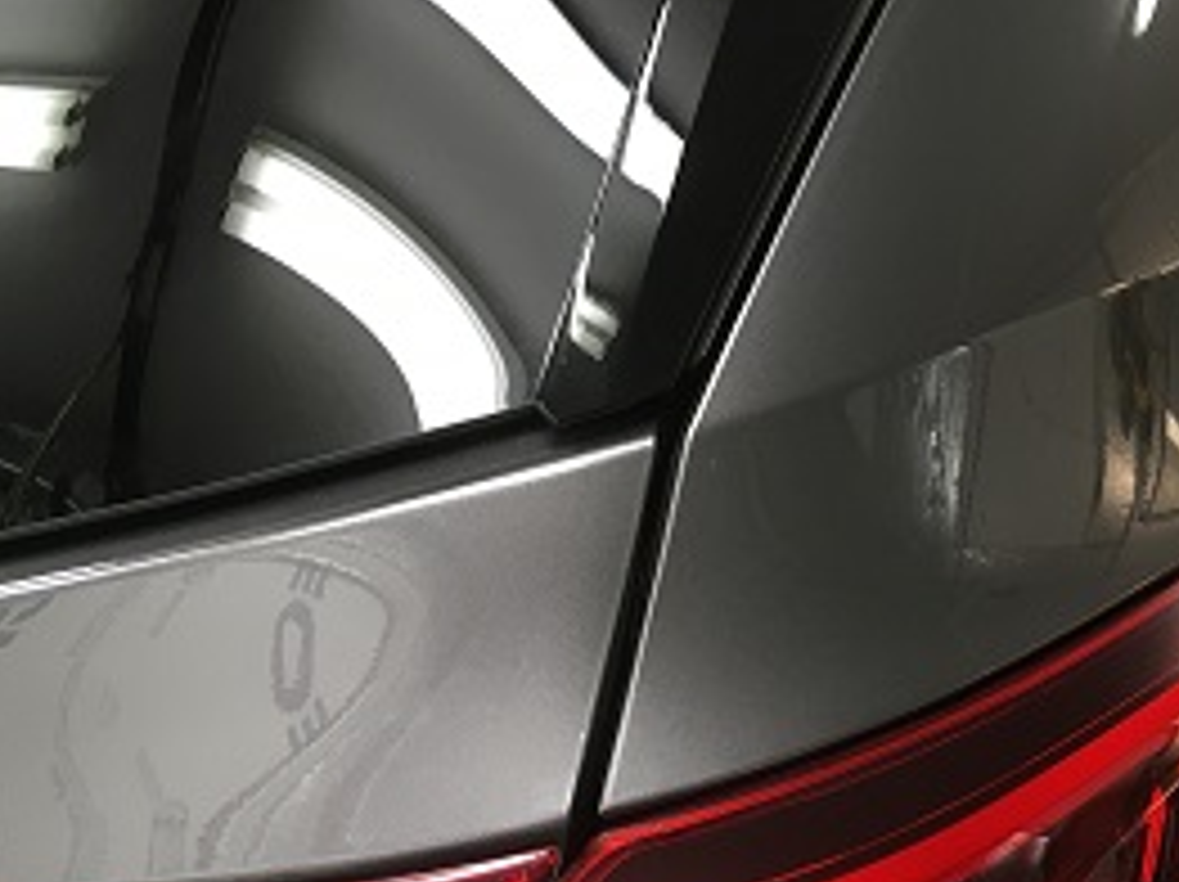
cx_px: 945
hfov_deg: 36.2
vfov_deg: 28.2
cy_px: 263
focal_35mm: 51
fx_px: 1735
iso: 64
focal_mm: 4.15
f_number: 2.2
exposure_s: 1/30
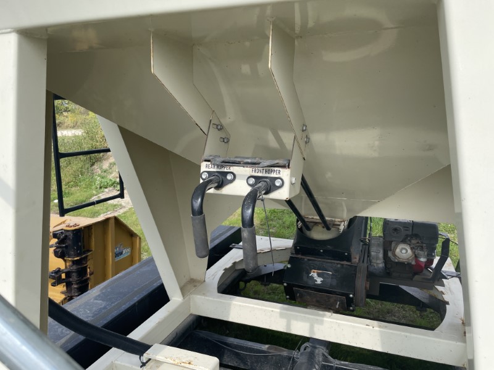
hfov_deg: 67.3
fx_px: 371
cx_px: 247
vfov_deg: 53.1
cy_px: 185
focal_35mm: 26
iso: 32
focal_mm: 4.2
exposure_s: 1/1062
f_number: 1.6
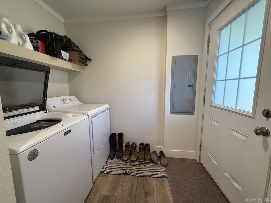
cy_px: 102
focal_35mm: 14
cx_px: 136
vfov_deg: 85.7
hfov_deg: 102.1
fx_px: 110
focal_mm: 2.22
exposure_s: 1/120
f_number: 2.2
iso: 250
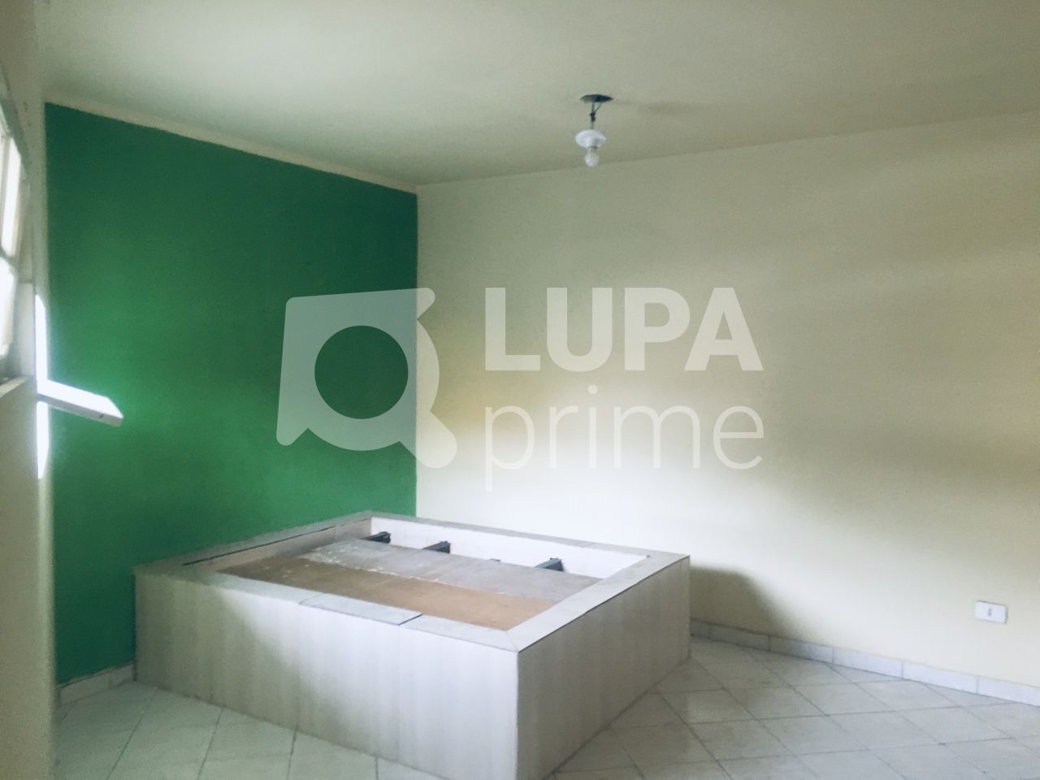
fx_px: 871
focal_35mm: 29
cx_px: 520
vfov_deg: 48.2
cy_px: 390
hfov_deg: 61.7
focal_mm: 4.15
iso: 100
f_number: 2.2
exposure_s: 1/30
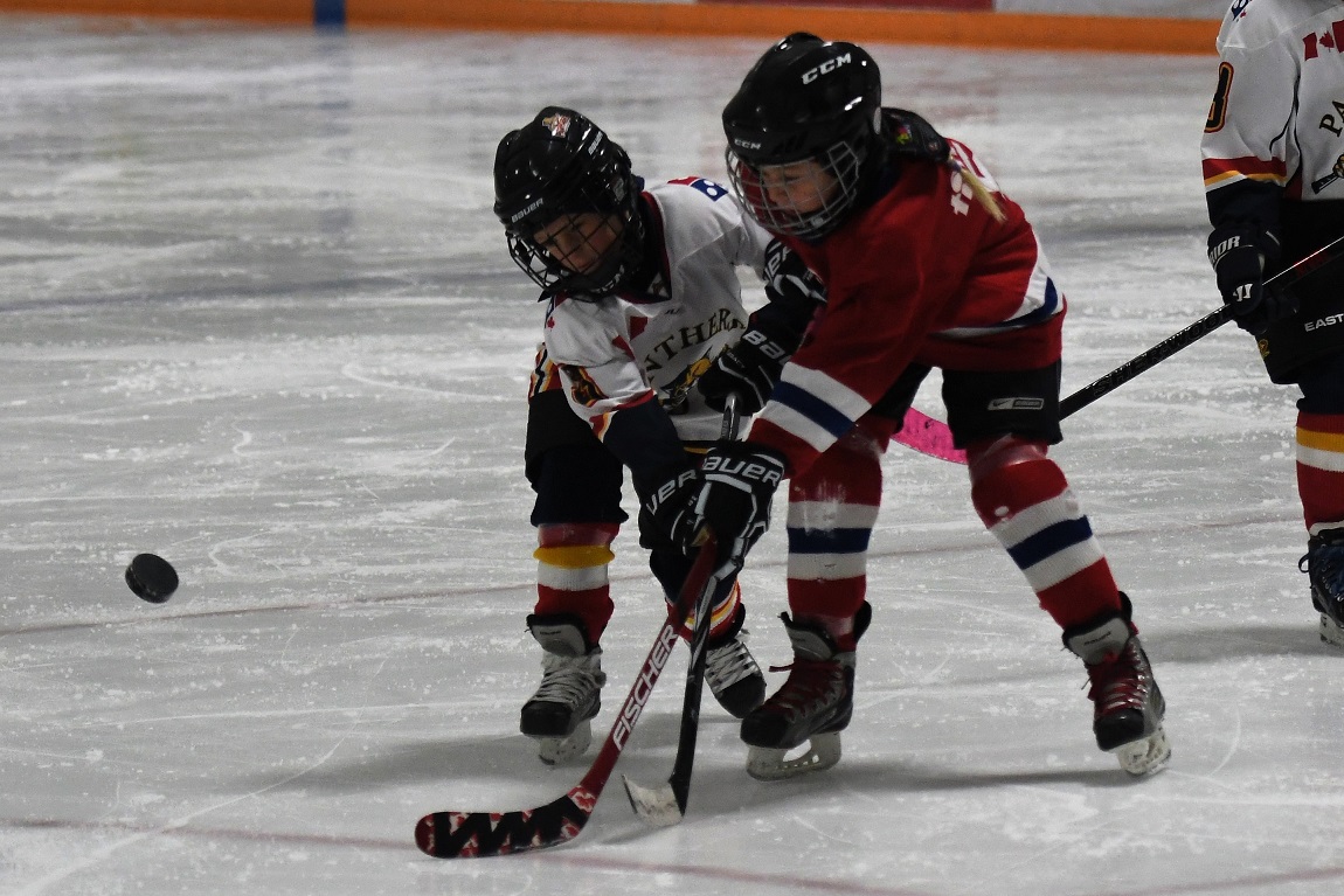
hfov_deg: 16.7
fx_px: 4592
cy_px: 448
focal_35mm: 123
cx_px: 672
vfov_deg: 11.1
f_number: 2.8
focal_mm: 82
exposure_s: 1/1000
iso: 1400
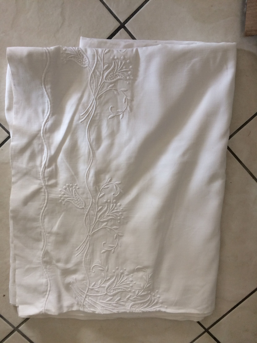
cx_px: 128
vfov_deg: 61.7
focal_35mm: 29
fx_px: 287
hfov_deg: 48.2
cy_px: 172
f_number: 2.2
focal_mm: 4.15
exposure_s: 1/33
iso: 50
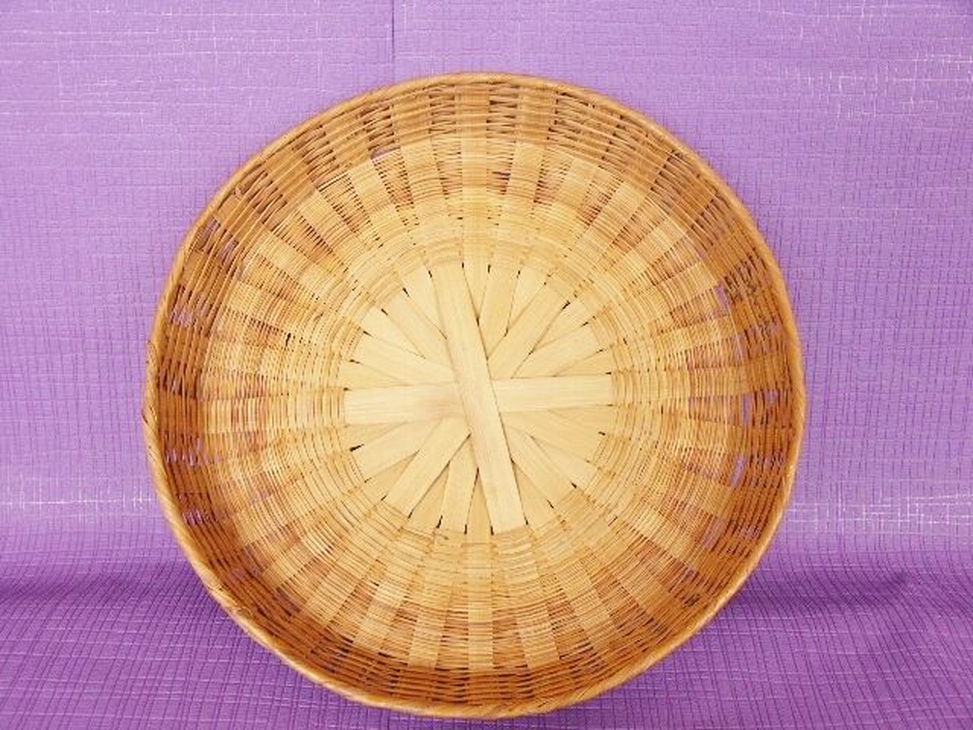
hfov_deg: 51.4
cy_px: 365
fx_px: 1012
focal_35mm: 36
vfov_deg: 39.7
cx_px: 486
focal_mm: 9.39
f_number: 2.8
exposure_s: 1/20
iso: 64
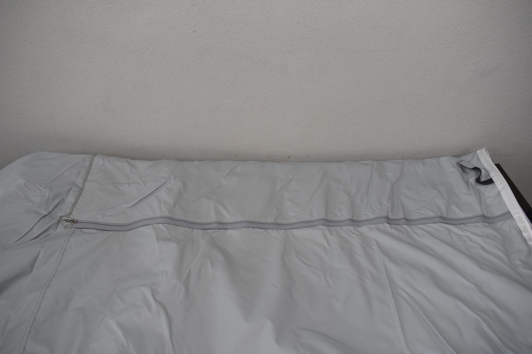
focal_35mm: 27
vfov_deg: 47.9
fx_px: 399
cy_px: 177
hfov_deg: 67.4
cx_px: 266
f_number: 5.6
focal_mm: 18
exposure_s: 1/125
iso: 220
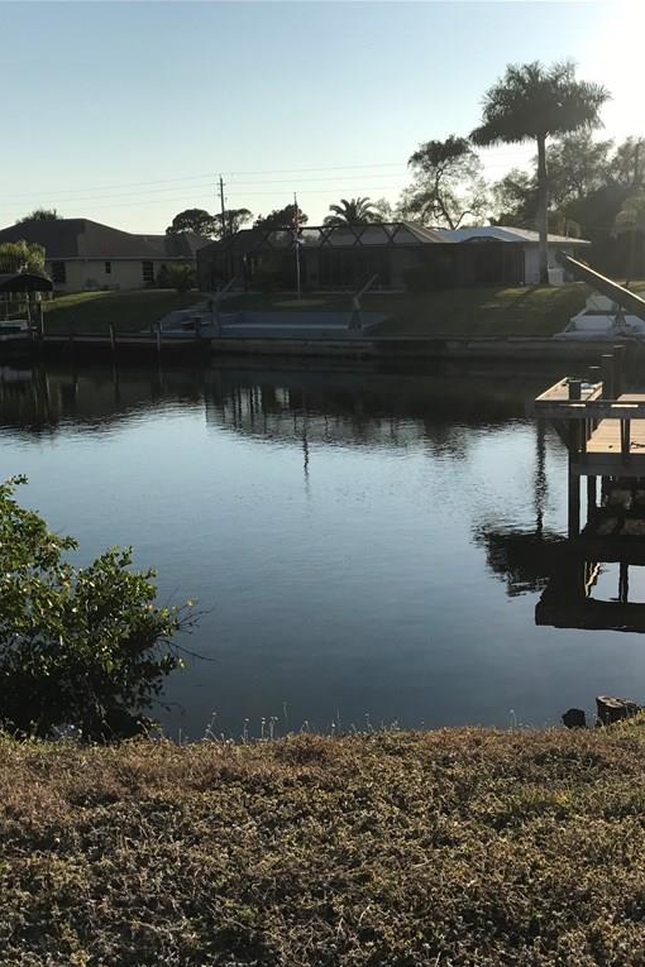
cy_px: 484
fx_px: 1048
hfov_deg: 34.0
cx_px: 403
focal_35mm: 39
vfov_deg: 49.6
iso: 20
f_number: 1.8
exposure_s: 1/2817
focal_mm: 3.99
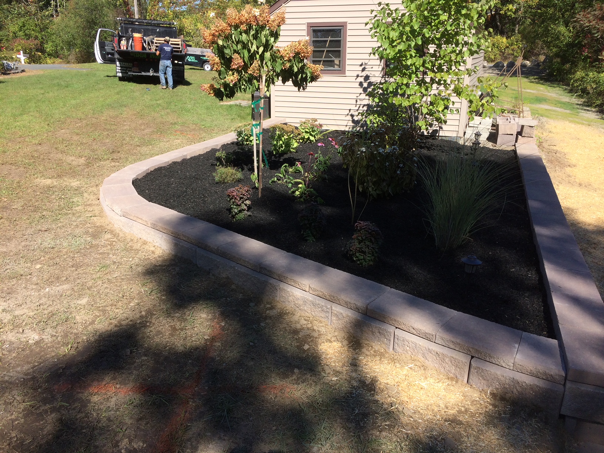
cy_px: 226
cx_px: 302
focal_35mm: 29
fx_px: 506
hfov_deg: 61.7
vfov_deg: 48.2
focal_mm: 4.15
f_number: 2.2
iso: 32
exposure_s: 1/1208
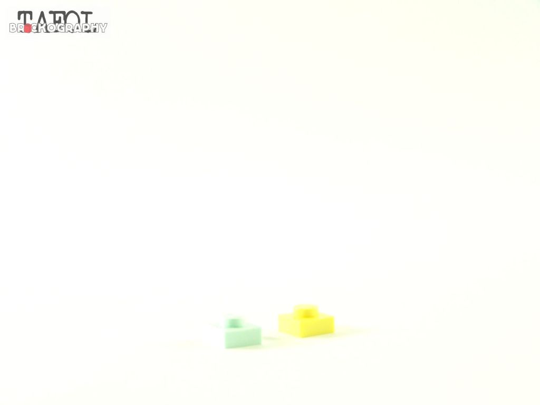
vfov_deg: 21.3
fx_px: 1076
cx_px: 270
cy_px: 202
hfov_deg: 28.2
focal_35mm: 69
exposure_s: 1/45
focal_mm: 11.5
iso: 200
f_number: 3.2
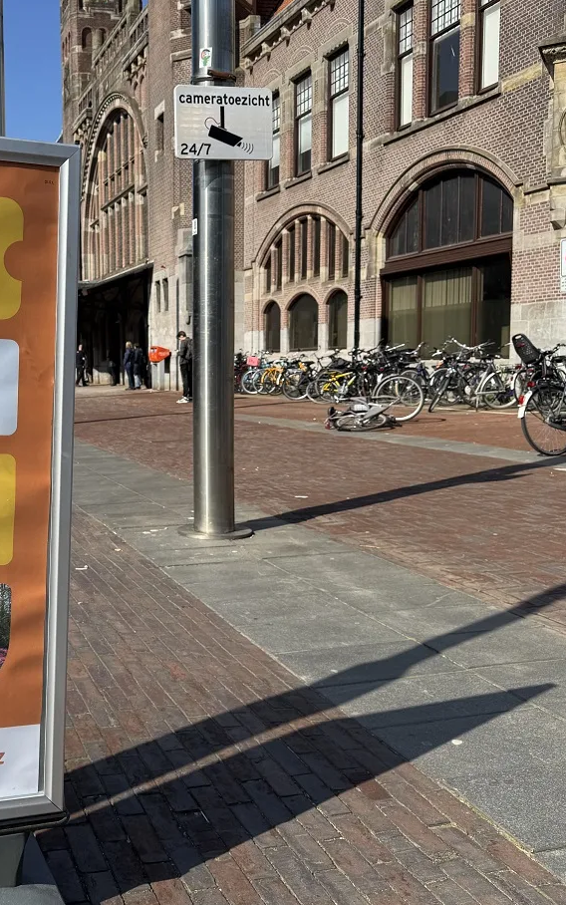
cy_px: 455
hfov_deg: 34.7
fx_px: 863
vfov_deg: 55.3
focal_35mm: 35
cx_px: 84
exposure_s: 1/4310
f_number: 1.78
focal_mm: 6.76
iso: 80
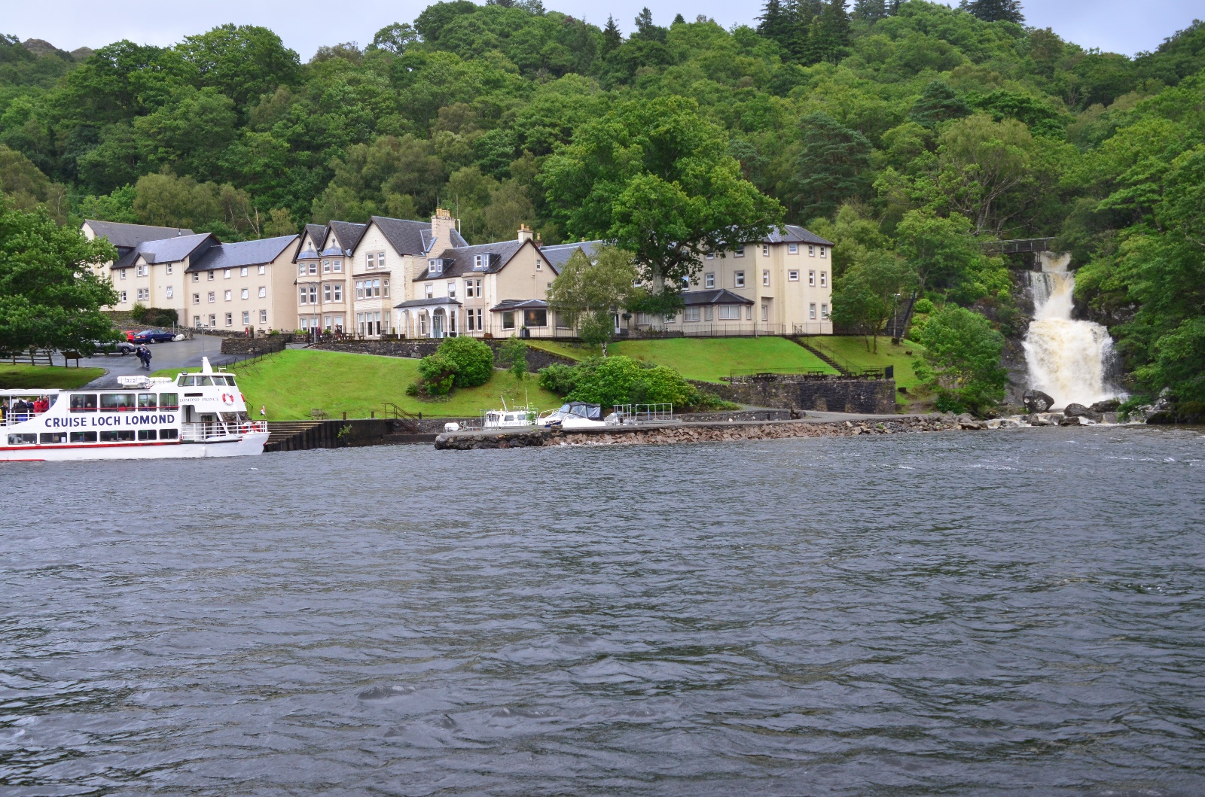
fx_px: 1603
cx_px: 602
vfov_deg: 27.9
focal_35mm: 48
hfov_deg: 41.2
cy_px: 398
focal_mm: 32
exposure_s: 1/250
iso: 500
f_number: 6.3
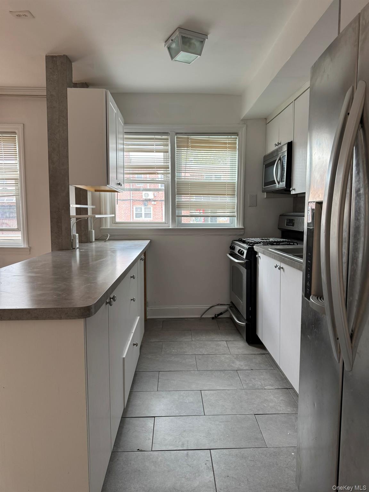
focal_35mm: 24
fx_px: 341
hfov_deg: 56.8
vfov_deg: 71.6
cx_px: 184
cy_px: 246
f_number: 1.78
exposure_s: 1/121
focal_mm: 6.76
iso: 160
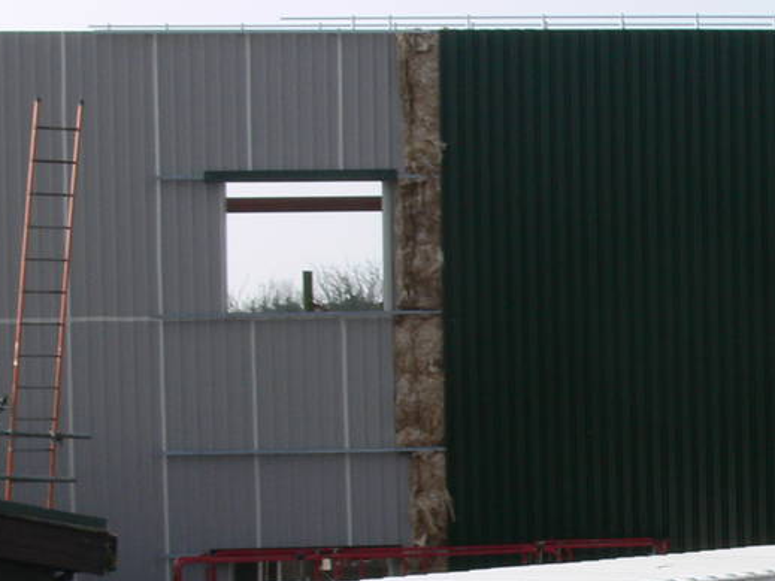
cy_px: 476
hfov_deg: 16.7
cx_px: 1124
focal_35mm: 108
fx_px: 2417
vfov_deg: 13.6
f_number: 5.6
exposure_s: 1/320
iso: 80
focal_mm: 7.4
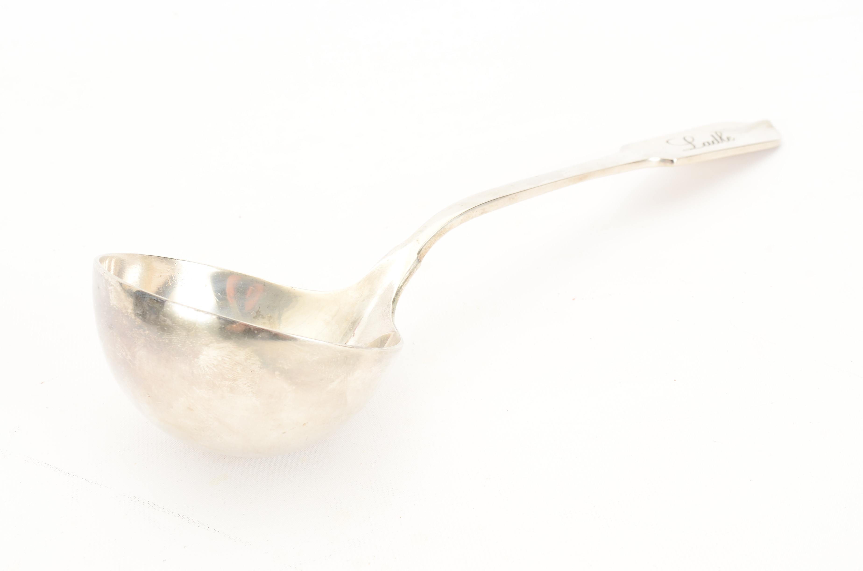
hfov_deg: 32.0
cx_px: 432
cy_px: 286
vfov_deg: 21.5
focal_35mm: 63
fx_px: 1507
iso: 320
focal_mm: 42
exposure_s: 1/80
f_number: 13
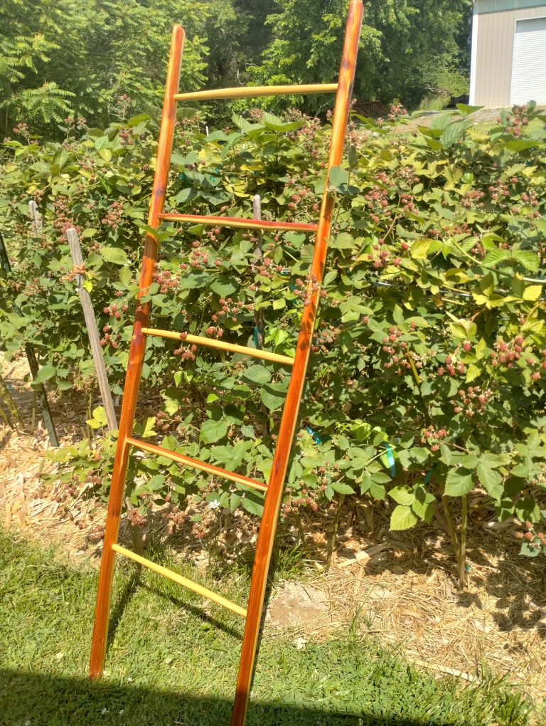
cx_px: 273
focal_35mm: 28
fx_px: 587
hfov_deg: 49.9
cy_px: 363
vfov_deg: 63.4
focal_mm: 4.27
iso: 100
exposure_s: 1/310
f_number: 1.8
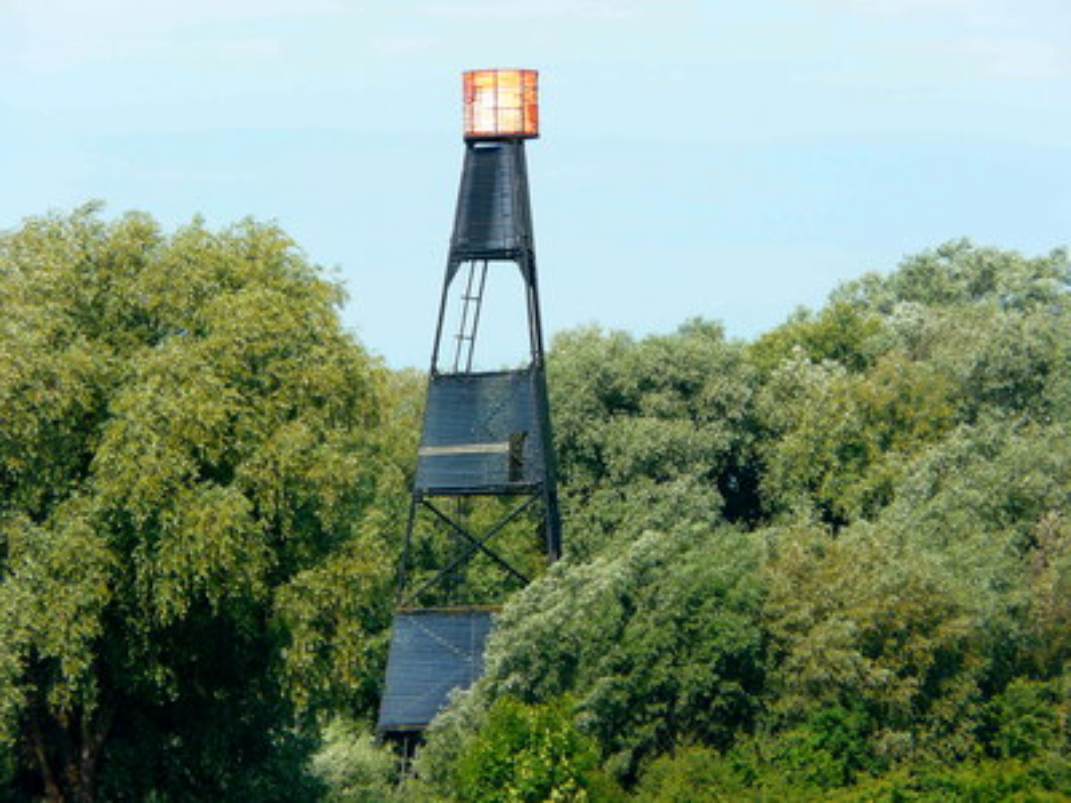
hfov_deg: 5.5
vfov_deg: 4.1
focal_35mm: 362
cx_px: 536
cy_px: 402
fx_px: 11200
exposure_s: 1/320
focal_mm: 59.5
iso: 100
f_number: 5.6
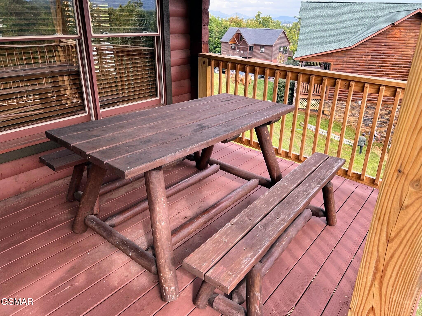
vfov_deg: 53.1
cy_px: 158
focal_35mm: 26
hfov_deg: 67.3
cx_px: 211
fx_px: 317
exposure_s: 1/461
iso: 50
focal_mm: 5.7
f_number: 1.5
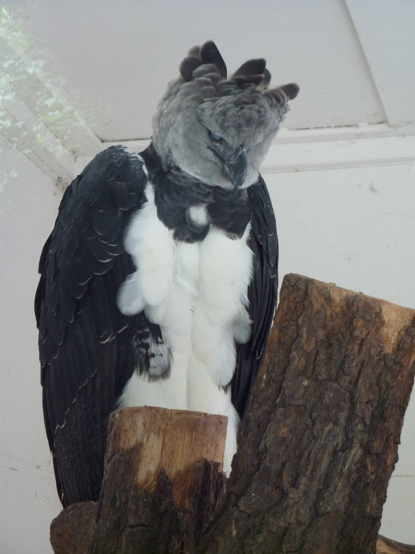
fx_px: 1774
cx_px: 208
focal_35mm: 111
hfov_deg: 13.3
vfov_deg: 17.7
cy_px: 277
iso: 320
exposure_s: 1/50
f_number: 4.4
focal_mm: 18.2
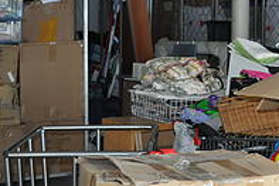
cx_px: 360
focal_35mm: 115
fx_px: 890
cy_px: 18
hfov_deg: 16.8
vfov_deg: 11.8
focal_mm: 28
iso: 800
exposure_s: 1/60
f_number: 4.5
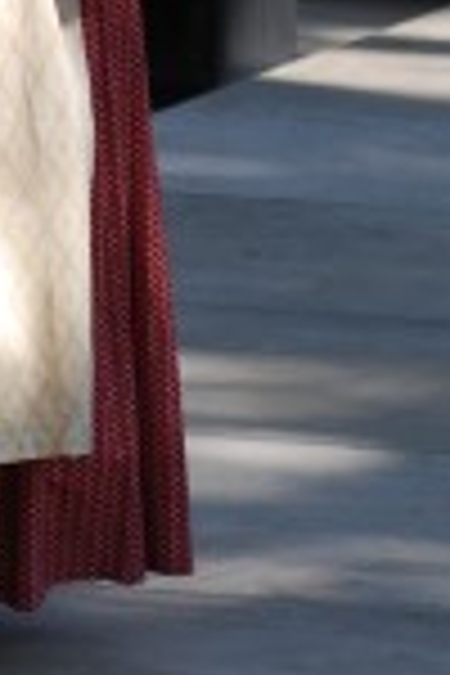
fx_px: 8418
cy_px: 126
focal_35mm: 449
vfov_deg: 4.6
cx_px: 2
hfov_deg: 3.1
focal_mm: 70
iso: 160
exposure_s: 1/500
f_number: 5.6
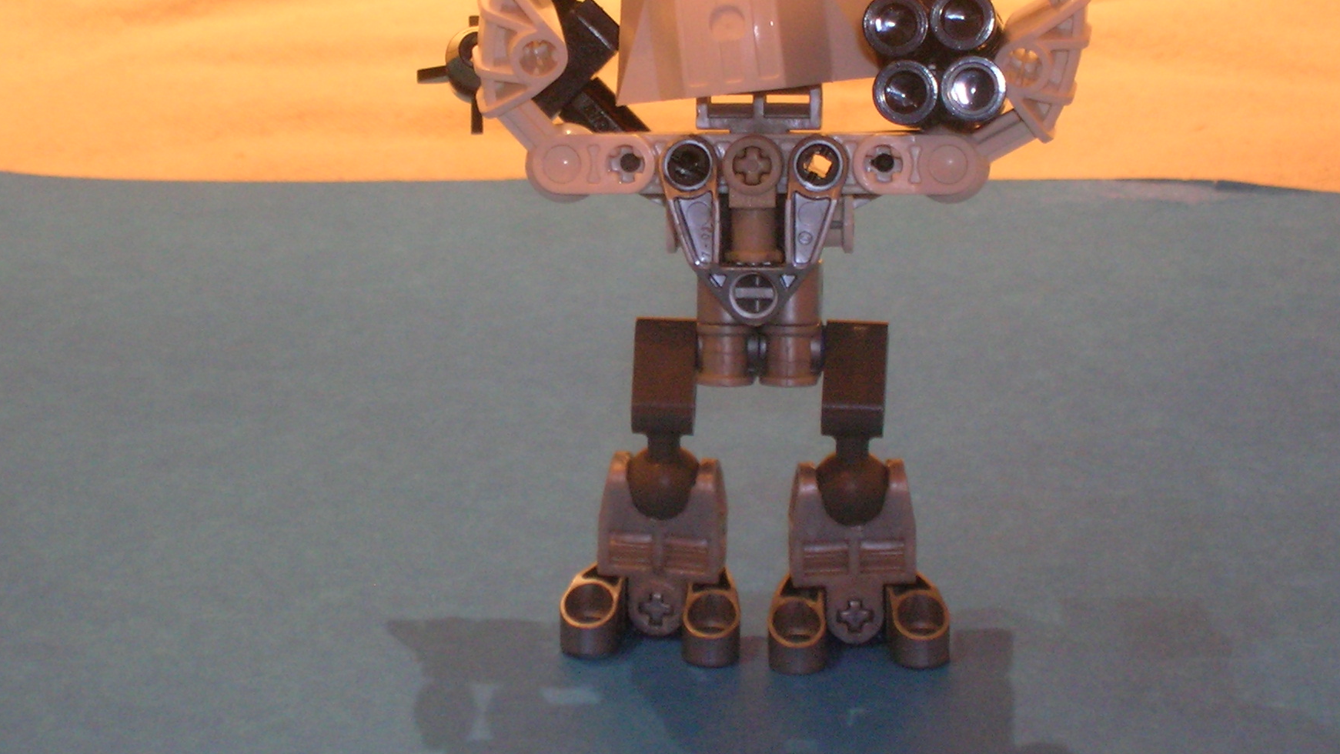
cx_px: 667
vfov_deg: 9.9
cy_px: 240
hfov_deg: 17.4
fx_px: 4371
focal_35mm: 123
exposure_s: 1/4.4
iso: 147
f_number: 4.4
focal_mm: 14.3
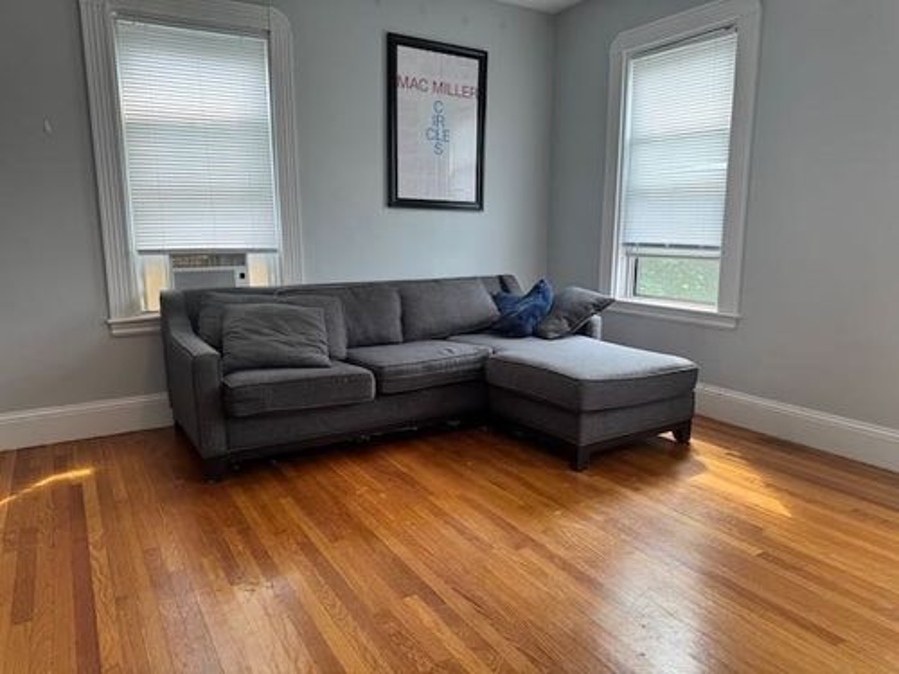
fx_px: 623
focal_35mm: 24
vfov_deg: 56.8
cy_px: 337
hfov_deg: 71.6
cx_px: 450
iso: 100
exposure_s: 1/120
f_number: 1.78
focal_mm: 6.76
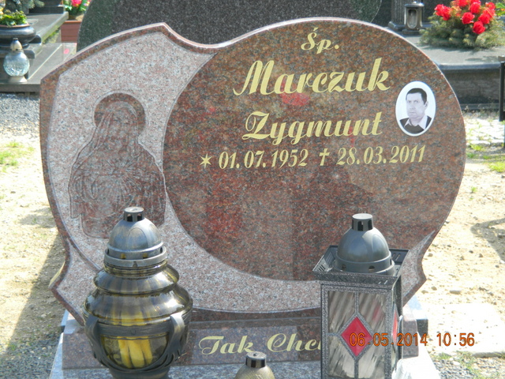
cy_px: 190
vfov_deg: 17.8
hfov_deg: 23.6
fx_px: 1211
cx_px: 252
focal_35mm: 83
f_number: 4.8
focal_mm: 14.9
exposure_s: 1/110
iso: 80
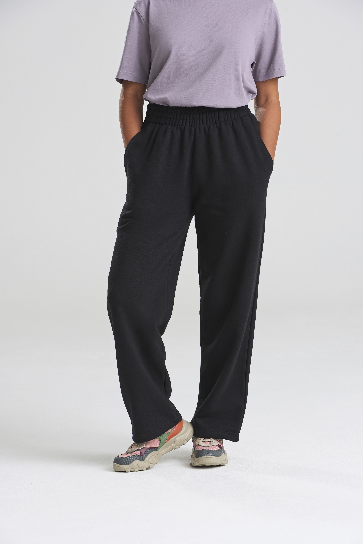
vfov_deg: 15.8
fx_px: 1964
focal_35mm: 130
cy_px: 272
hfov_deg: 10.6
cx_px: 182
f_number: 9
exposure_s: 1/160
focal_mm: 130
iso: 160
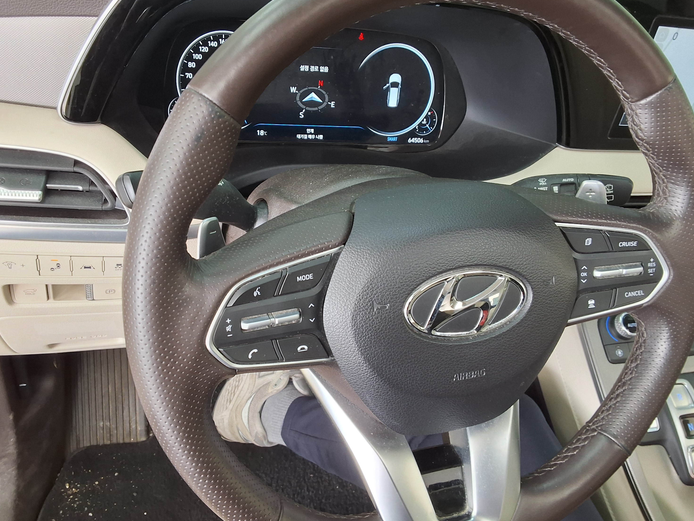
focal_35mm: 31
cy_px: 255
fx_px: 622
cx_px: 313
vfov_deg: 45.4
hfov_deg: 58.2
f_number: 1.9
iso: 64
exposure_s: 1/40
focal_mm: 2.91
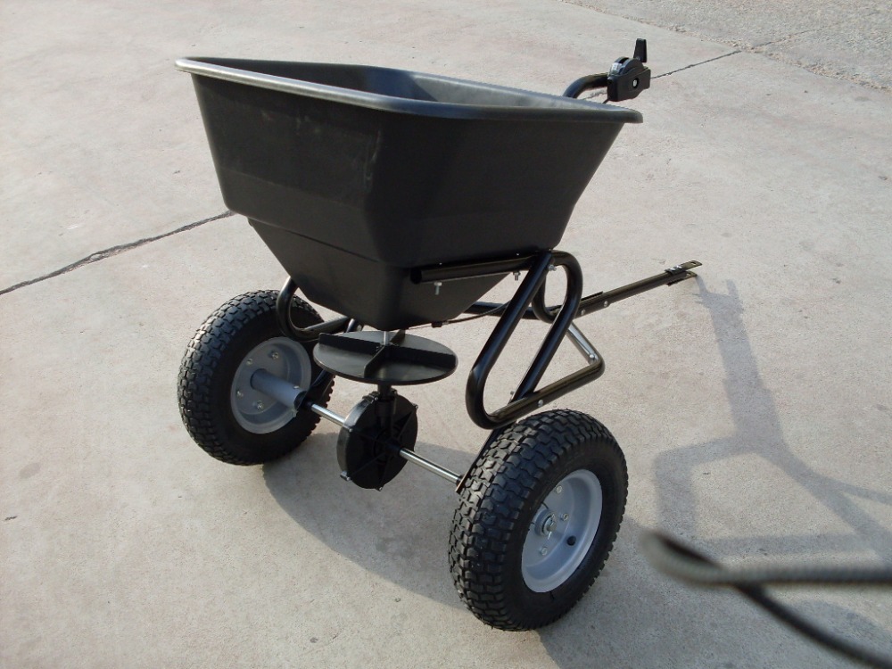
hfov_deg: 49.0
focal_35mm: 38
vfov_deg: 37.7
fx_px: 979
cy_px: 334
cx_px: 446
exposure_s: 1/500
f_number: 2.8
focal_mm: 6.3
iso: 80
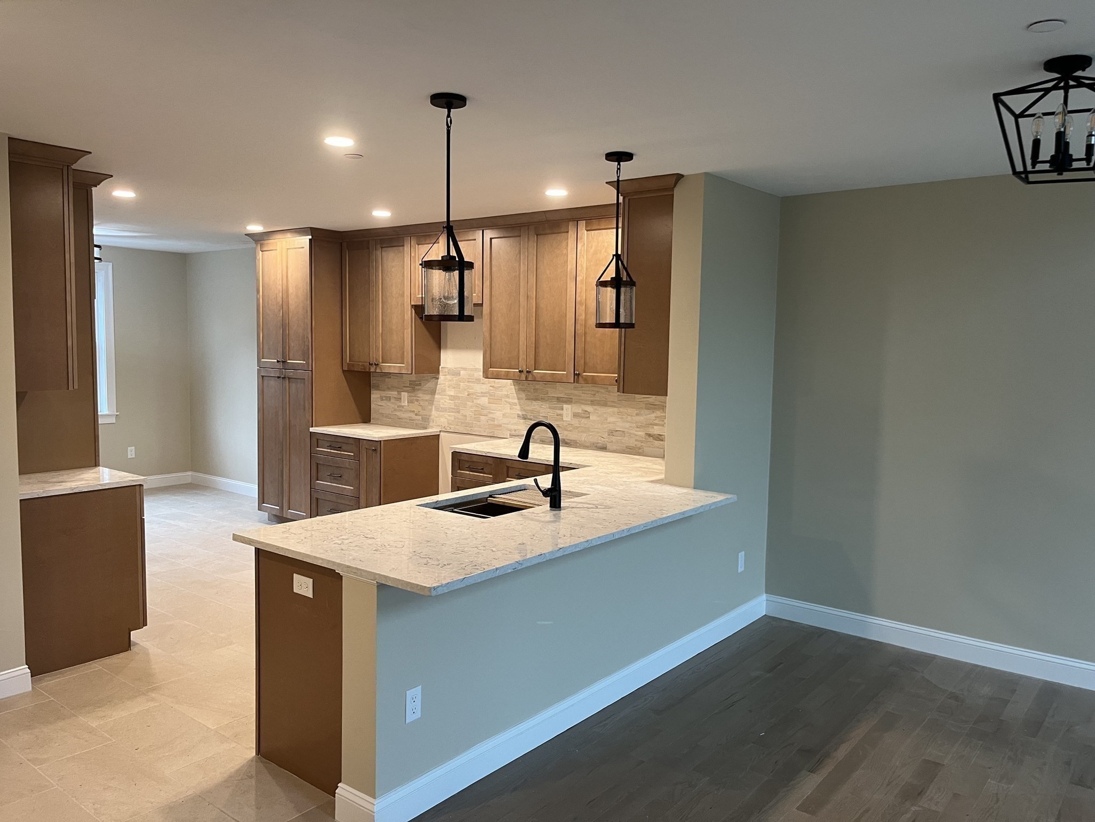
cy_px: 411
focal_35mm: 26
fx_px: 822
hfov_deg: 67.3
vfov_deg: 53.1
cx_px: 548
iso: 125
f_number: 1.6
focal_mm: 5.1
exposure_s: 1/60
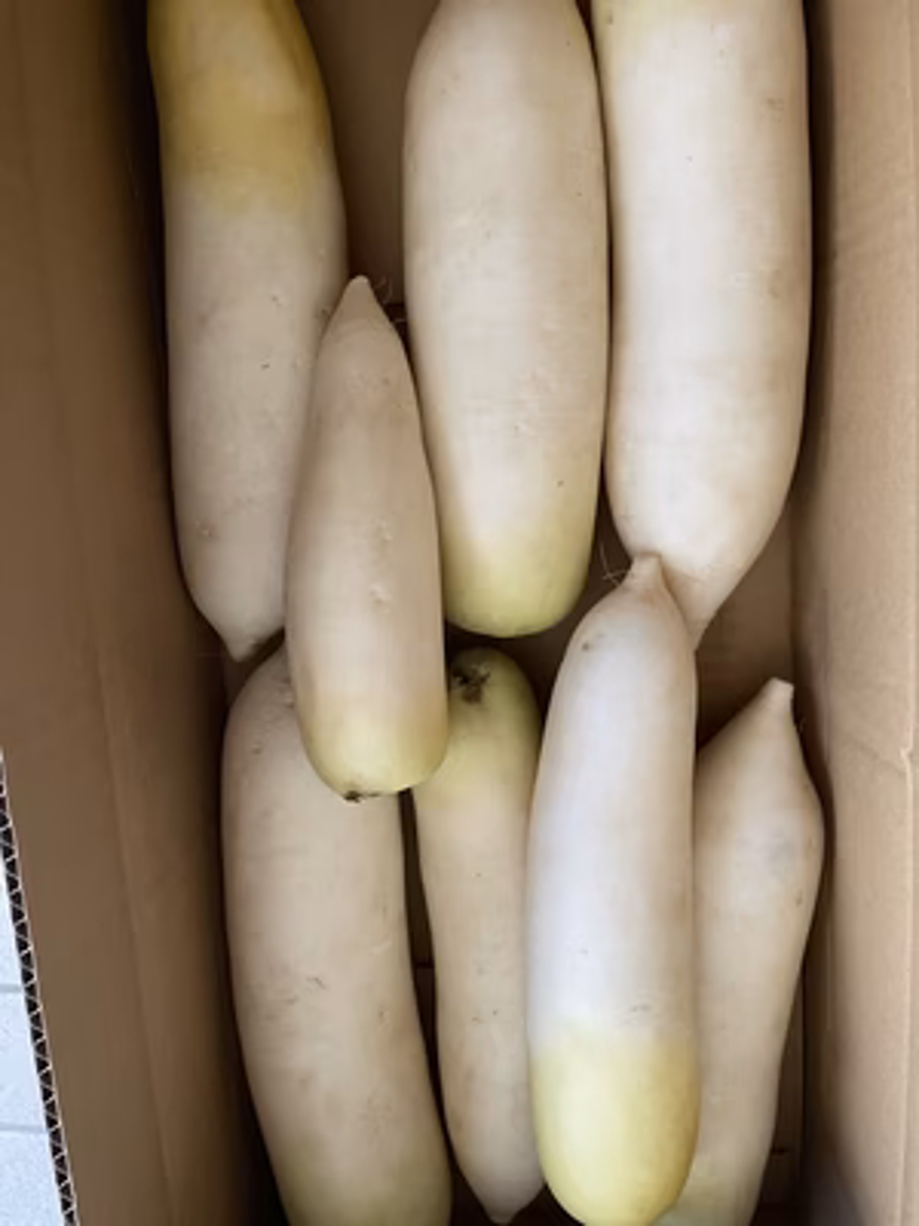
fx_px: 920
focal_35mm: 26
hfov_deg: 53.1
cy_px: 613
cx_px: 460
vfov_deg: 67.3
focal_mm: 4.2
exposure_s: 1/60
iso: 250
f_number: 1.6
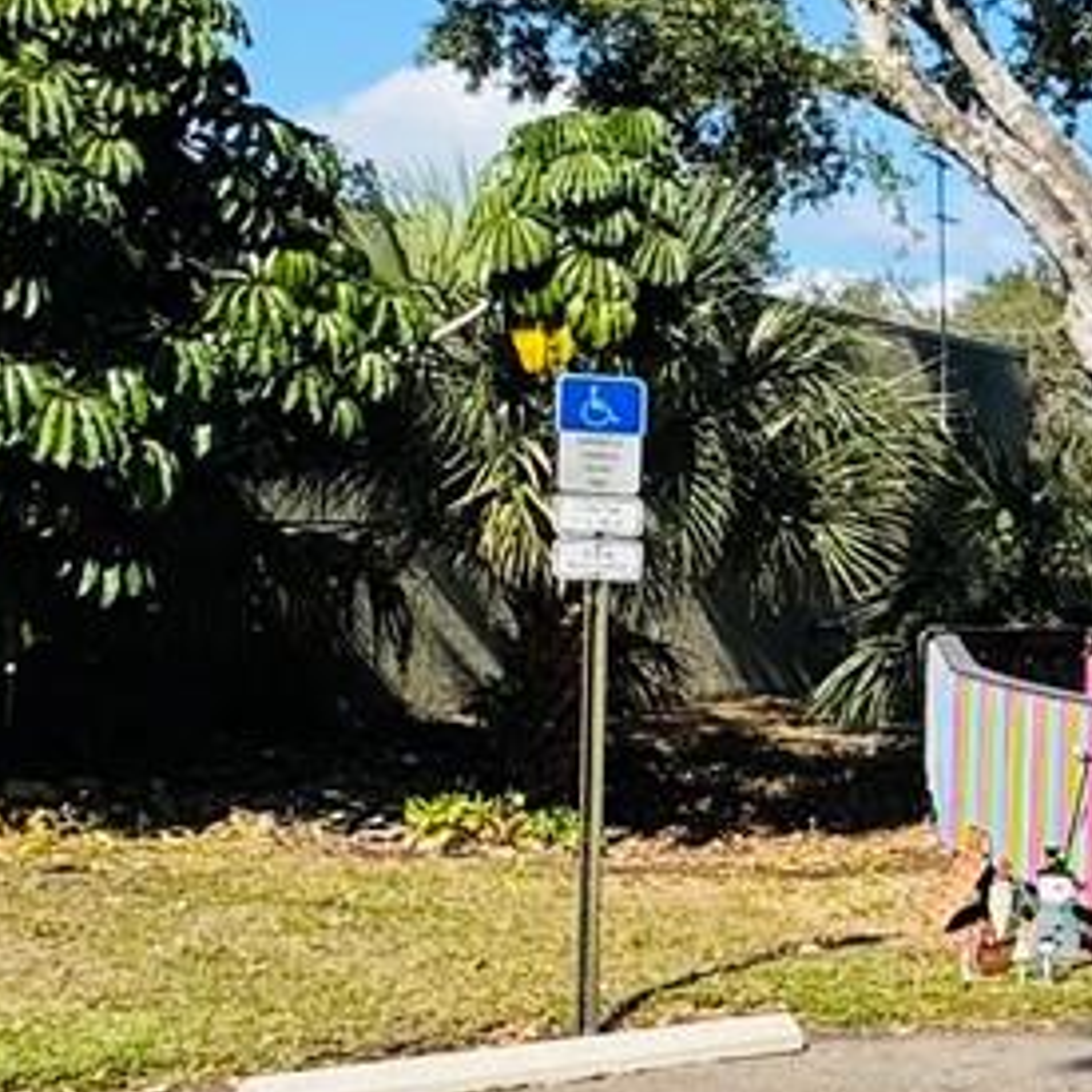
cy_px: 568
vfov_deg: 24.0
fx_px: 2570
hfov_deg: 18.1
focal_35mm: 72
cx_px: 2053
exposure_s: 1/2342
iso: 50
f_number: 2.2
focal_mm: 2.22
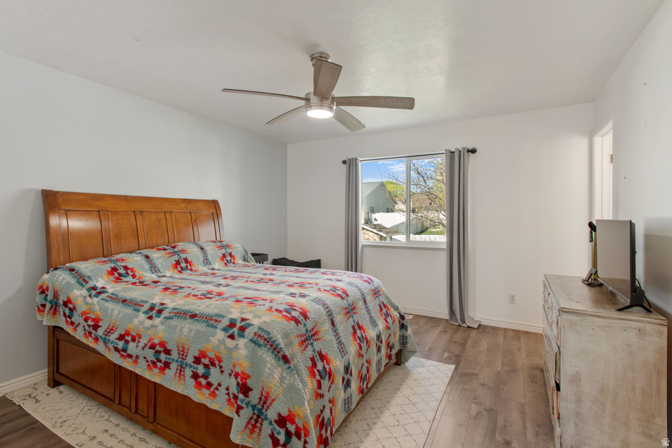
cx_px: 336
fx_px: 317
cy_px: 224
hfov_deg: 93.3
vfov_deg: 70.5
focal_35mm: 17
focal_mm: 17
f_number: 11
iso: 250
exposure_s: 1/3
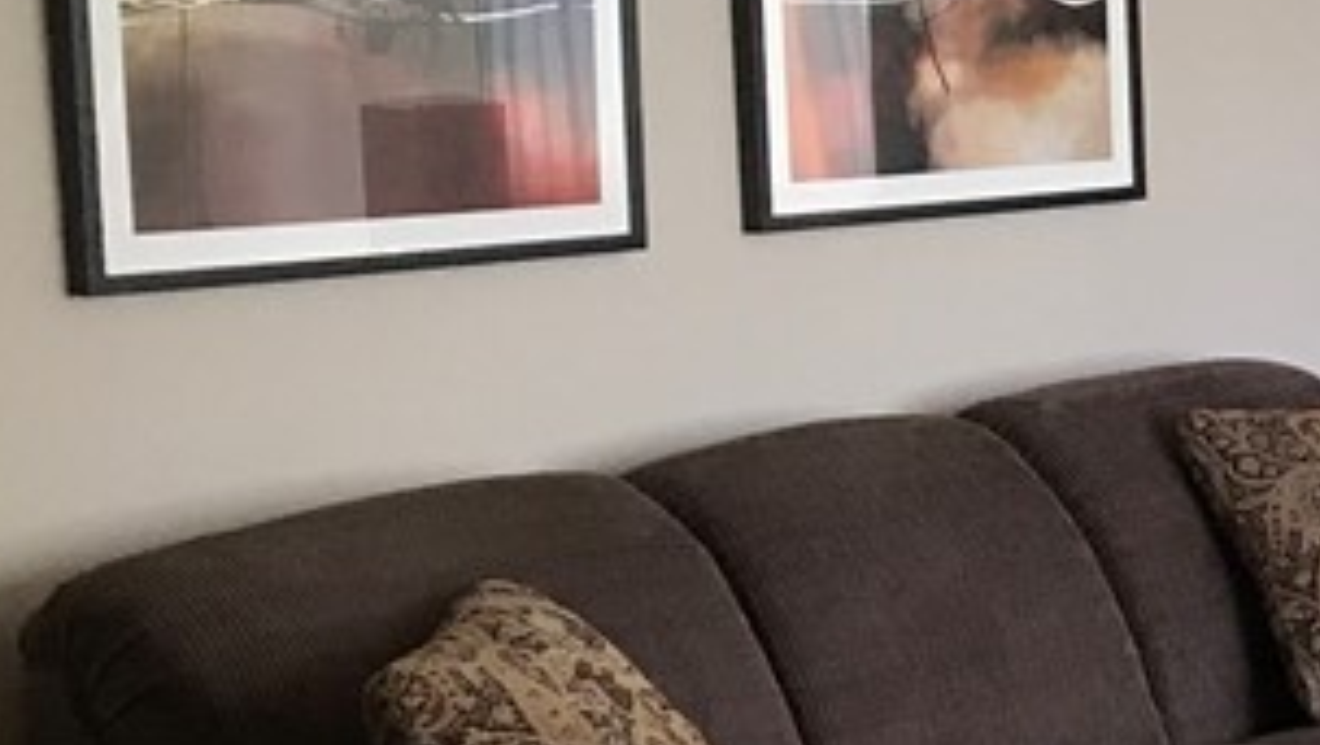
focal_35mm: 103
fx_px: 3608
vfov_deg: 11.8
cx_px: 2130
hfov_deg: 17.9
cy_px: 558
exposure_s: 1/30
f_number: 1.8
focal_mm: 3.99
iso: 40
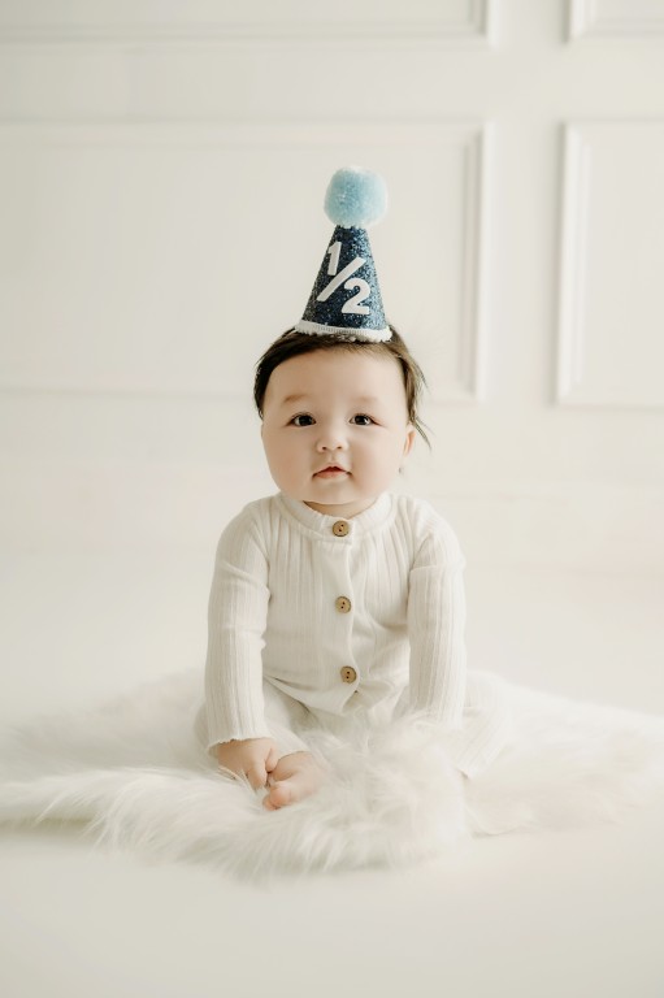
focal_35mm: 50
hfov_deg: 27.0
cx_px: 332
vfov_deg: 39.6
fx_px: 1385
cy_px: 499
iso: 400
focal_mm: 50
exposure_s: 1/200
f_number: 3.2
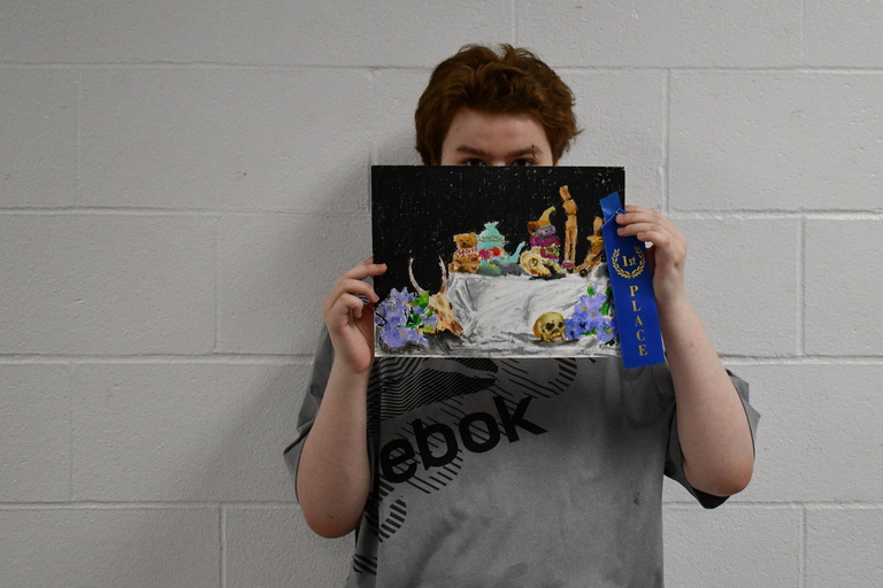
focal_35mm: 76
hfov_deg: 26.6
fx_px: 1864
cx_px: 543
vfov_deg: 17.9
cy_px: 268
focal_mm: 38
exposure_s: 1/125
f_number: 4.8
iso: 2500
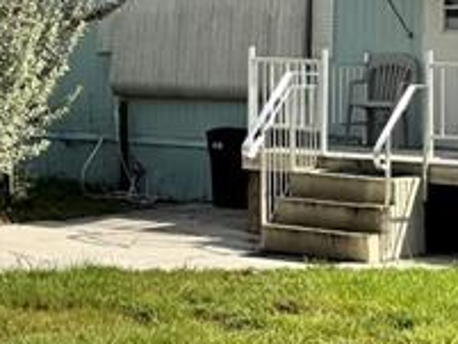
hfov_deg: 15.8
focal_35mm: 122
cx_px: -25
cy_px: -41
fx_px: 1615
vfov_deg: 12.0
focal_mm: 6.76
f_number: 1.78
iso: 80
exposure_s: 1/5814
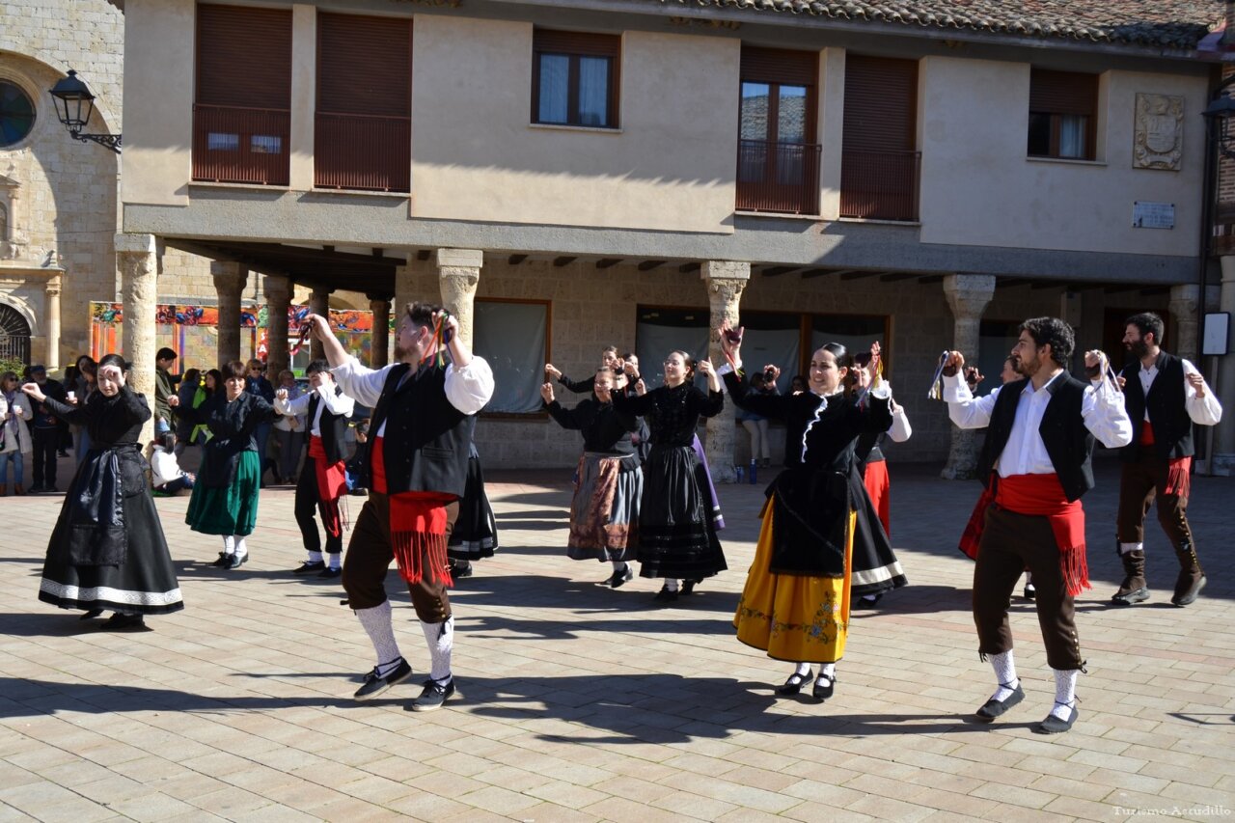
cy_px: 412
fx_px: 1183
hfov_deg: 55.1
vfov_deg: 38.4
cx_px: 618
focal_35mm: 34
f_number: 8
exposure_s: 1/250
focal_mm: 23
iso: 100
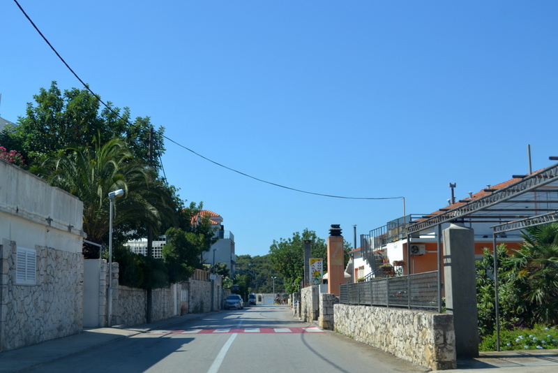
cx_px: 279
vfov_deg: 28.1
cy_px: 186
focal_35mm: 48
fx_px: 744
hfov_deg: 41.1
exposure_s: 1/250
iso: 100
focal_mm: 32
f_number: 5.6
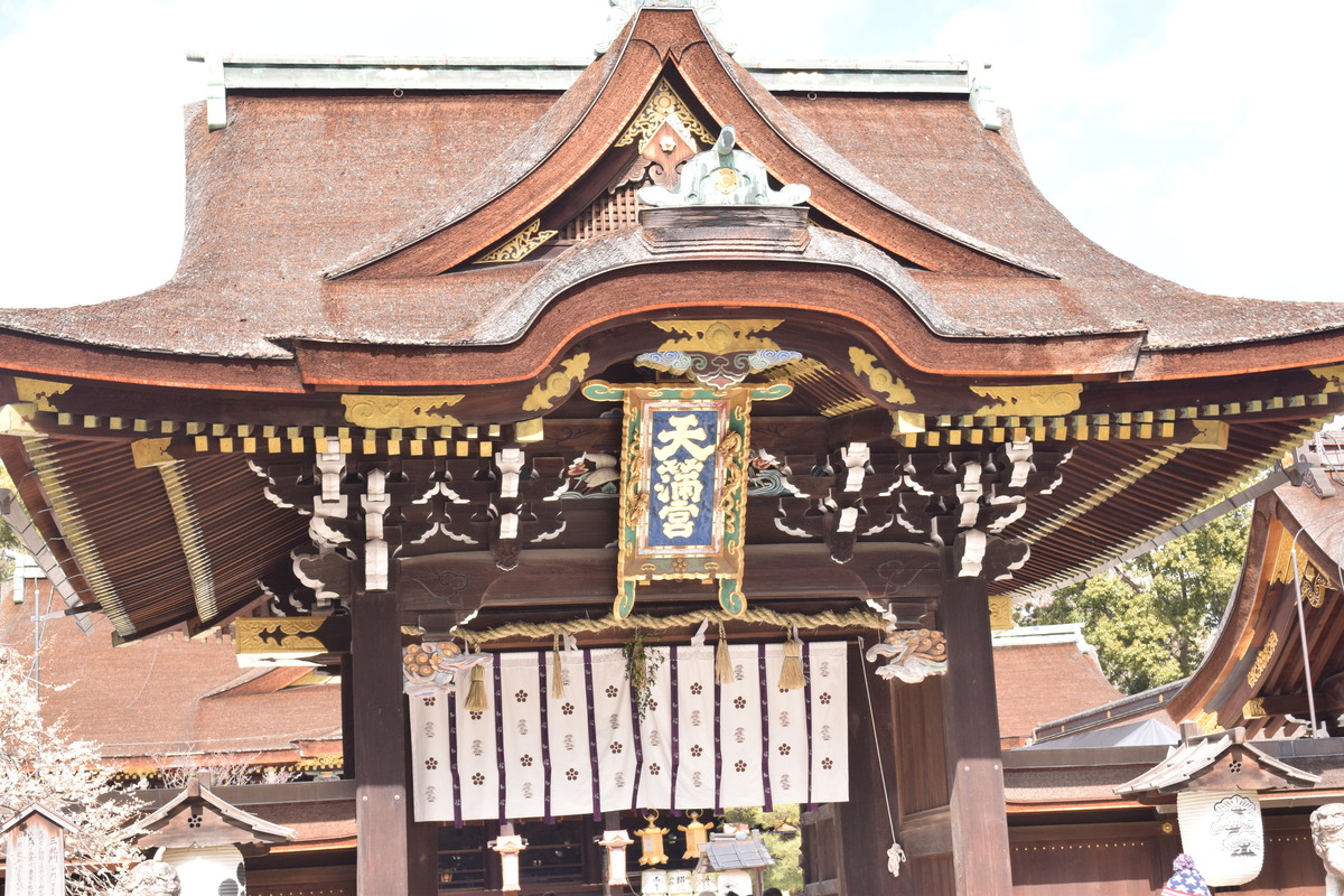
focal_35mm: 57
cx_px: 672
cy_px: 448
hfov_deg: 35.1
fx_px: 2128
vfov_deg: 23.8
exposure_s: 1/400
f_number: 9
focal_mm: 38
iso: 800
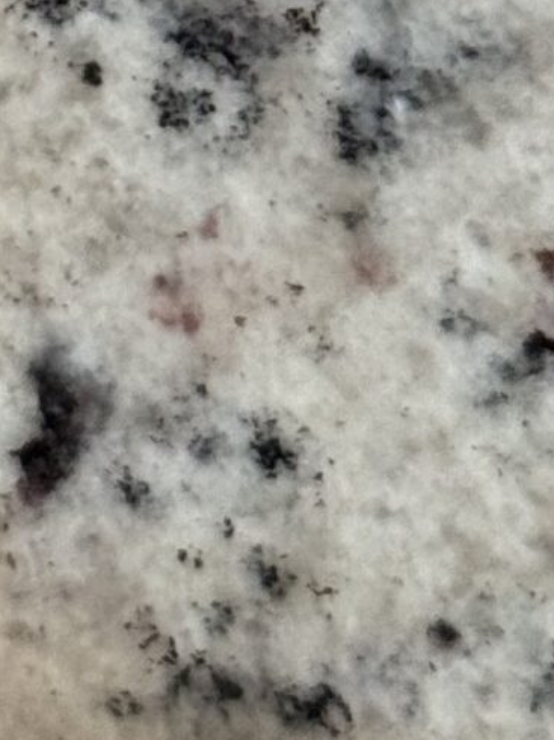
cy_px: -1166
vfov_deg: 7.3
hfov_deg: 5.8
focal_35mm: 251
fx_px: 5361
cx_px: -439
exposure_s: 1/40
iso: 250
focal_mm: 6.86
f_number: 1.78
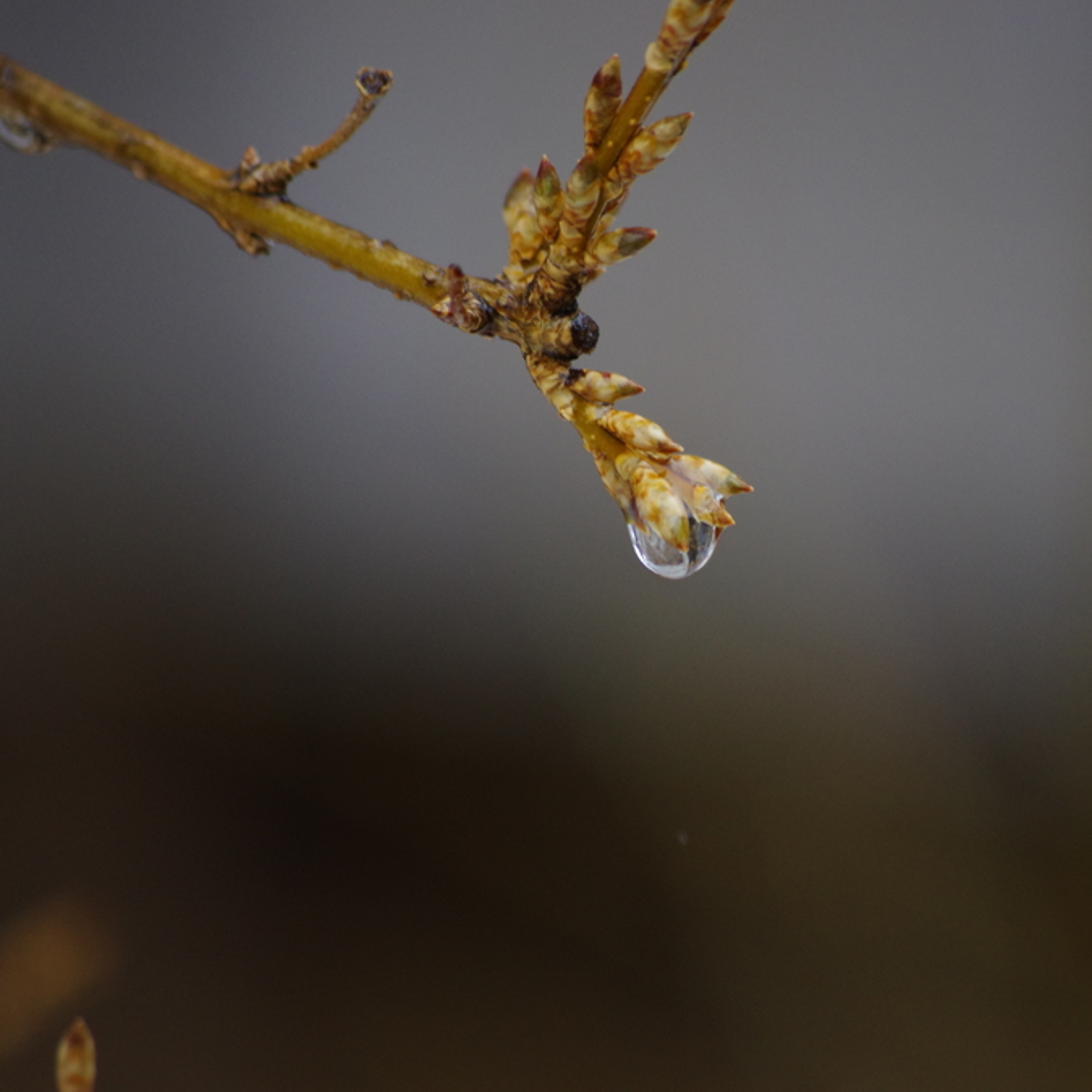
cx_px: 691
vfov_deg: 4.5
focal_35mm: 386
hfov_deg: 4.5
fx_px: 13776
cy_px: 545
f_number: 5.6
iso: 800
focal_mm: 200
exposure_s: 1/400
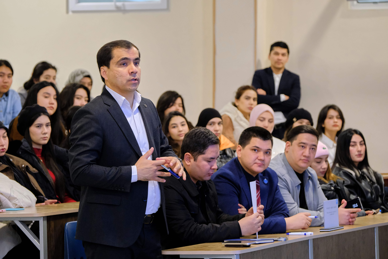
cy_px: 130
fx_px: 1466
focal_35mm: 136
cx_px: 194
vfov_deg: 10.1
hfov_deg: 15.1
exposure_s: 1/100
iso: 4000
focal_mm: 90.6
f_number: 4
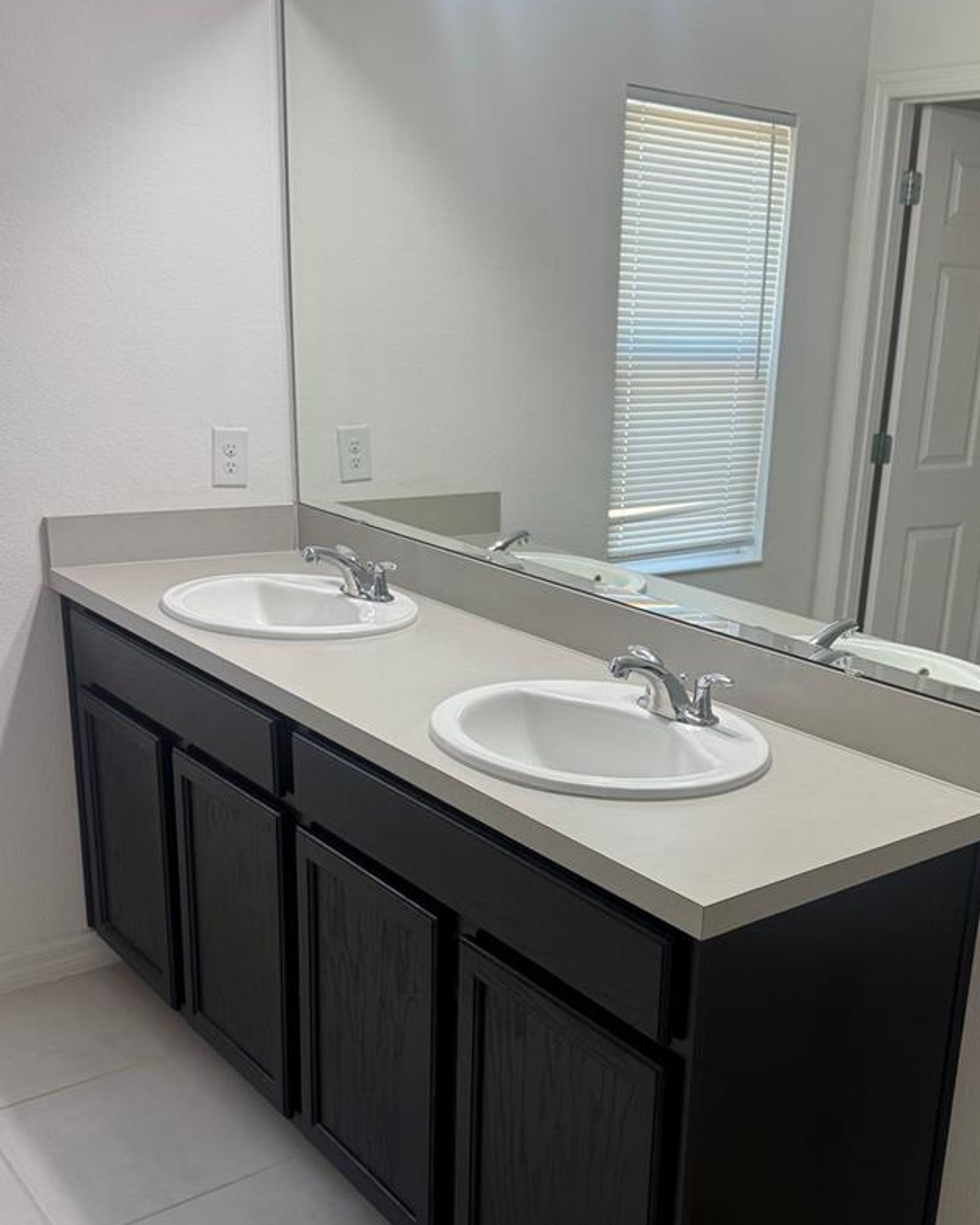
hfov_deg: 40.8
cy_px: 745
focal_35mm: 36
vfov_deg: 49.9
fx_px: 1305
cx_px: 618
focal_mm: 6.76
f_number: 1.78
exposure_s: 1/120
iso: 125
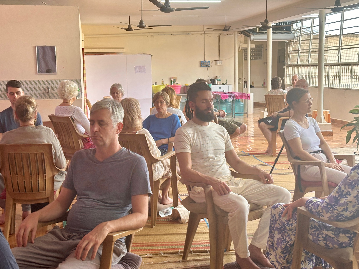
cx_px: 180
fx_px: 498
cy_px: 134
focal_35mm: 48
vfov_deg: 30.3
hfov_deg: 39.7
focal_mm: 6.86
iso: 80
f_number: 1.78
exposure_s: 1/50
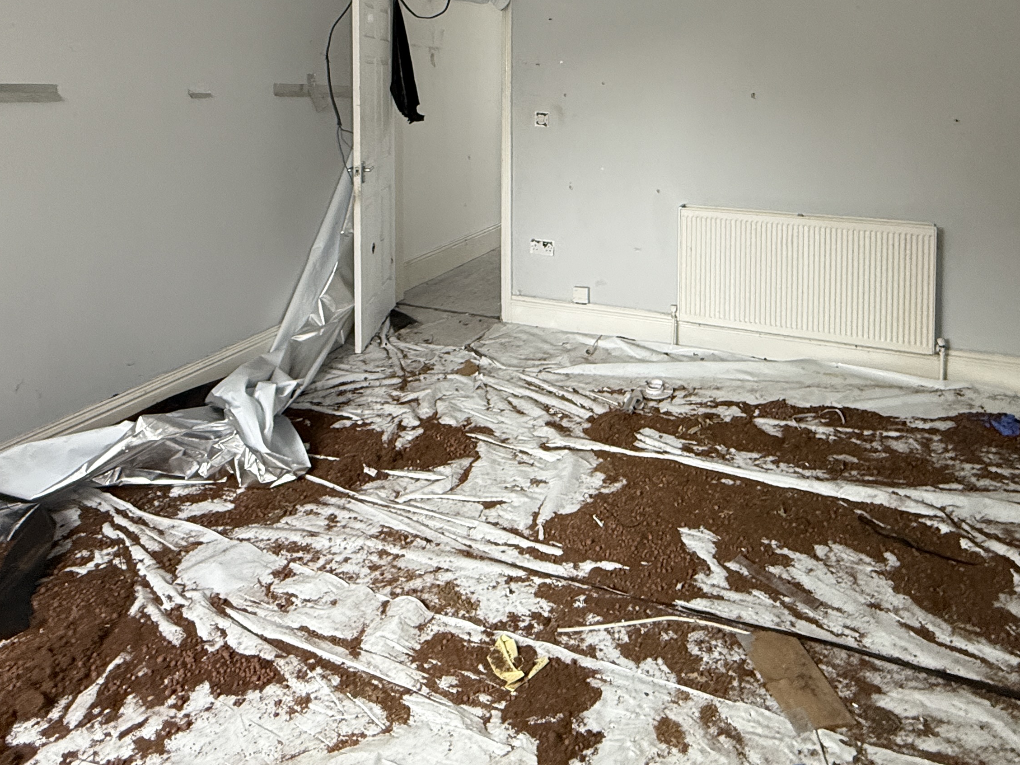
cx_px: 544
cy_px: 94
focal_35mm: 25
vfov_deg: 49.6
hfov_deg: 69.3
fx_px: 737
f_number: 2.2
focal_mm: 2.22
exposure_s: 1/86
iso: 400
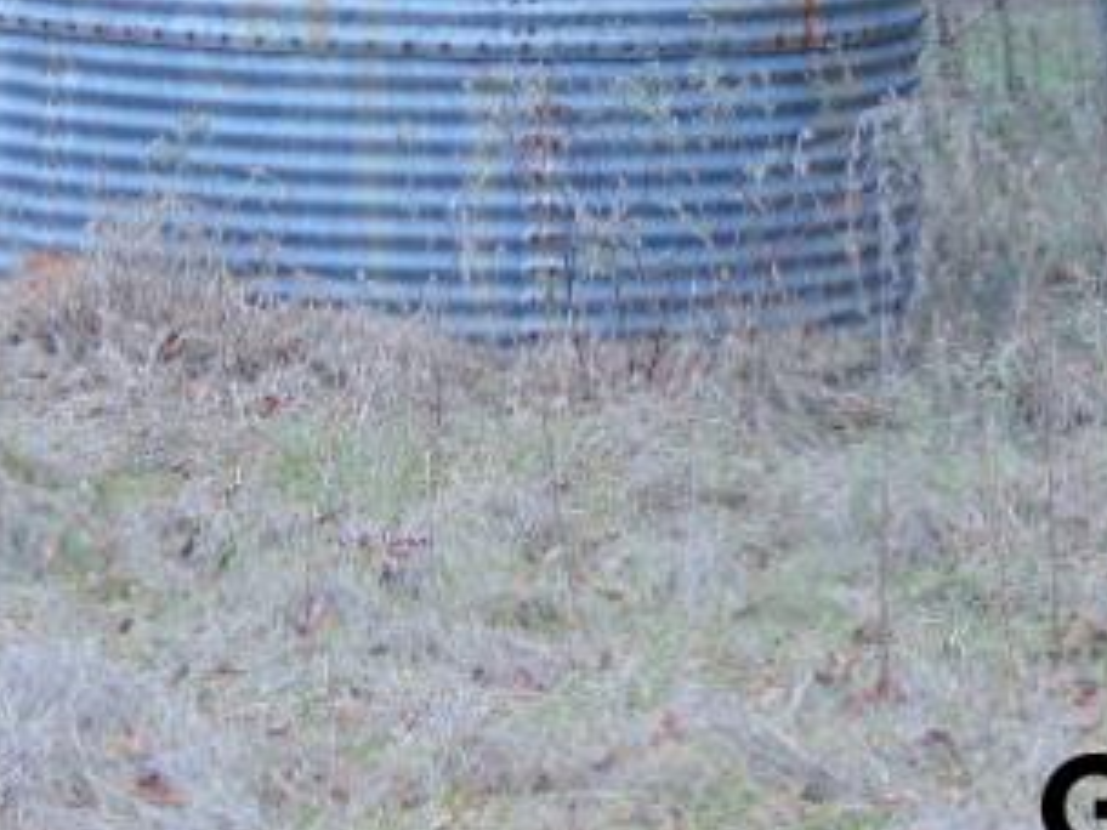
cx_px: 455
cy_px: -11
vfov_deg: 6.5
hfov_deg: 8.7
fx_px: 7259
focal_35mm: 227
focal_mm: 19.4
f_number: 3.9
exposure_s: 1/60
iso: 80
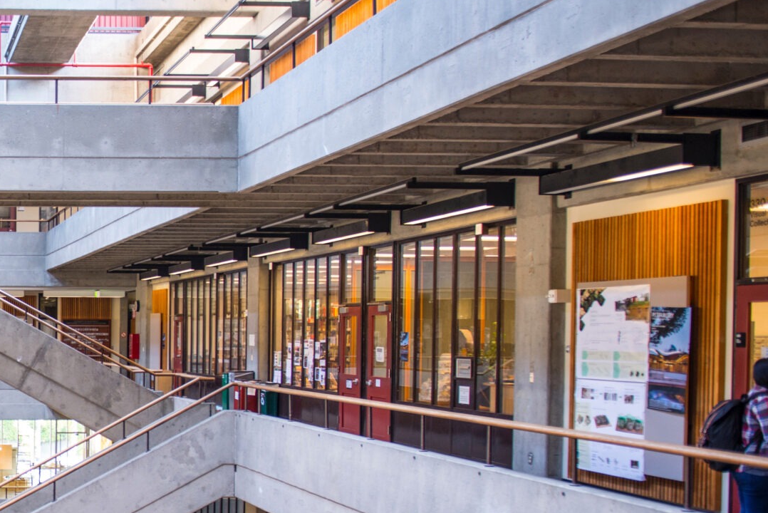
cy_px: 382
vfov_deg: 23.6
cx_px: -87
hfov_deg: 31.0
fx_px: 1217
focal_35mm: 57
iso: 400
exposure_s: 1/50
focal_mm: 24
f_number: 2.8
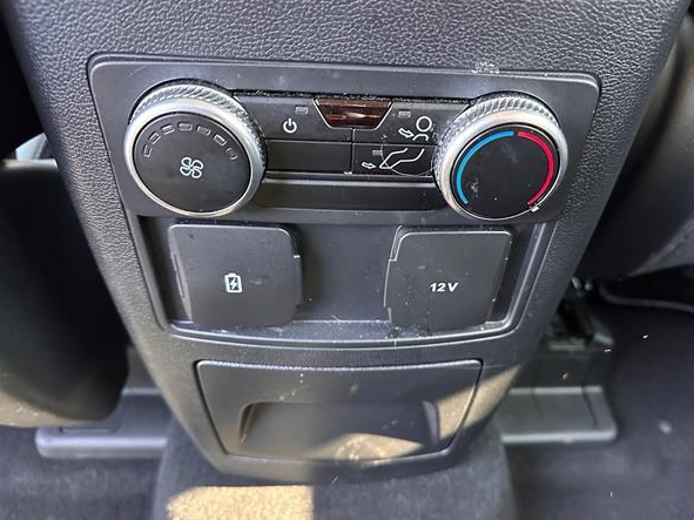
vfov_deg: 53.0
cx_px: 369
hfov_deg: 67.2
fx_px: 521
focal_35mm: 26
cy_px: 276
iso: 1000
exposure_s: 1/45
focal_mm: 6.86
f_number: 1.78
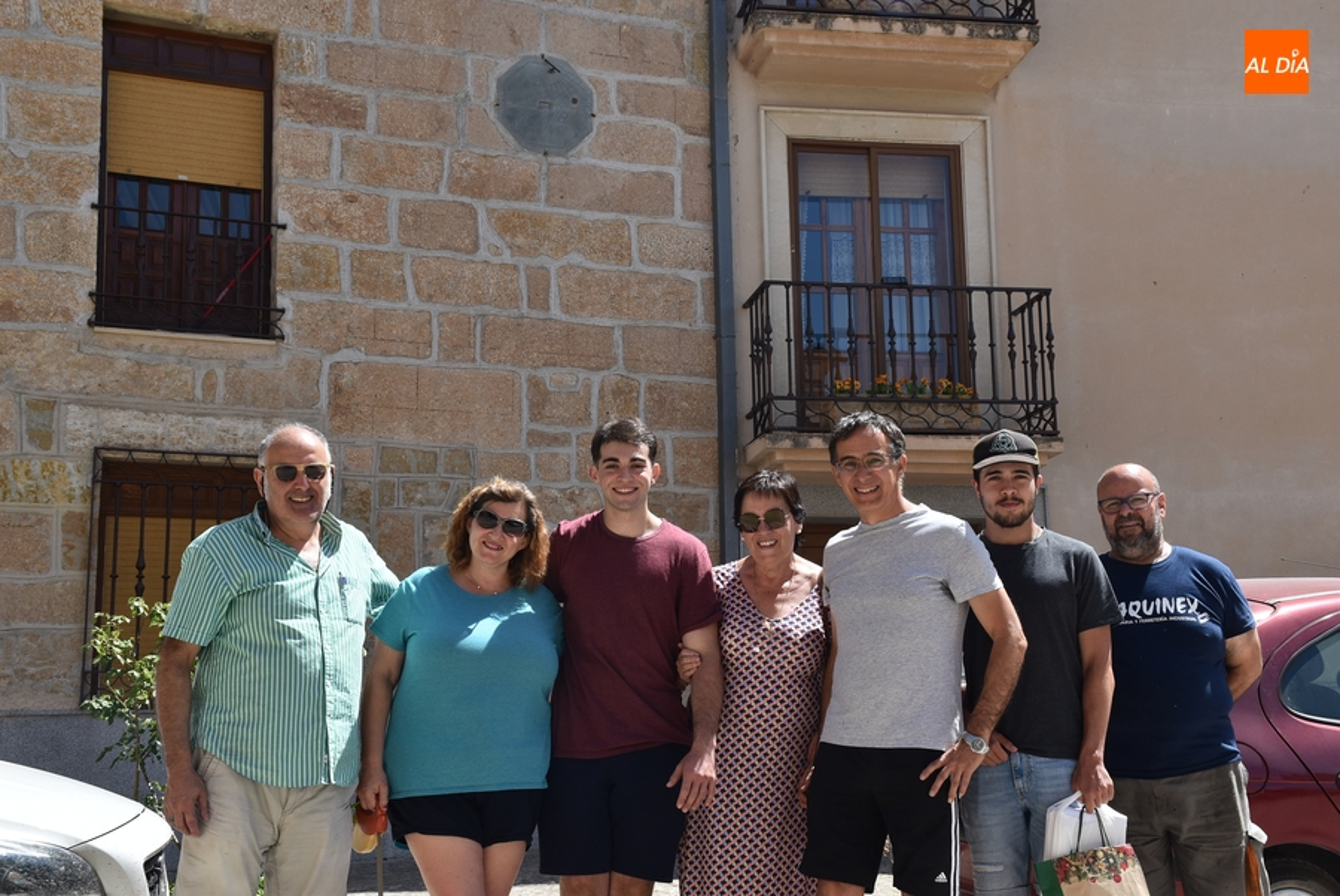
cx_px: 670
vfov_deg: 28.1
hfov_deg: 41.1
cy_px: 448
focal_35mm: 48
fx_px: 1788
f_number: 9
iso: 200
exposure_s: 1/320
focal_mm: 32
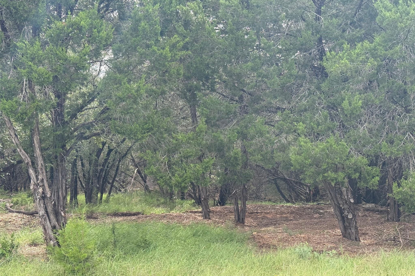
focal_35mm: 50
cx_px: 208
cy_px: 154
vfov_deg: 27.0
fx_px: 576
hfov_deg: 39.6
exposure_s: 1/906
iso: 100
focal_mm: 6.76
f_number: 1.78
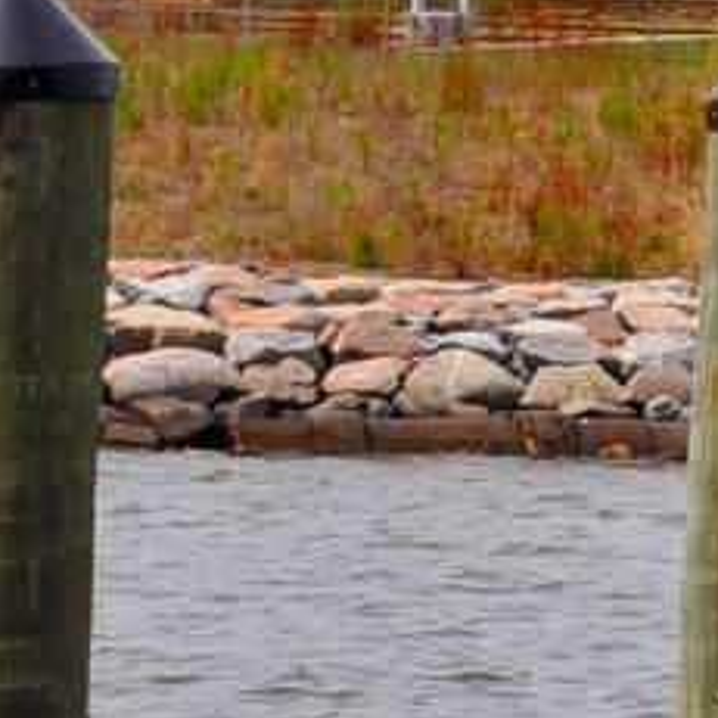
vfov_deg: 3.4
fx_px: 11915
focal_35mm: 508
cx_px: -606
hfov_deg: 3.4
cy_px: -385
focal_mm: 45
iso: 200
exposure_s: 1/400
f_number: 10
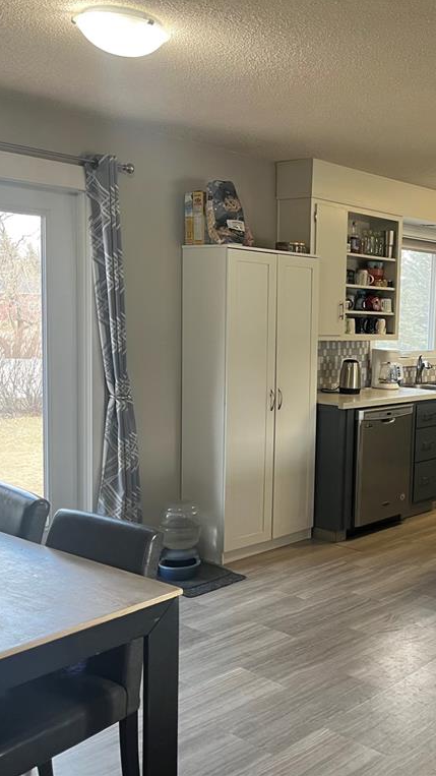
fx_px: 781
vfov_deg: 52.8
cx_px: 403
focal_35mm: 38
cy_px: 386
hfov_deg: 29.7
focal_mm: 5.1
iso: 80
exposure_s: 1/60
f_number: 1.6
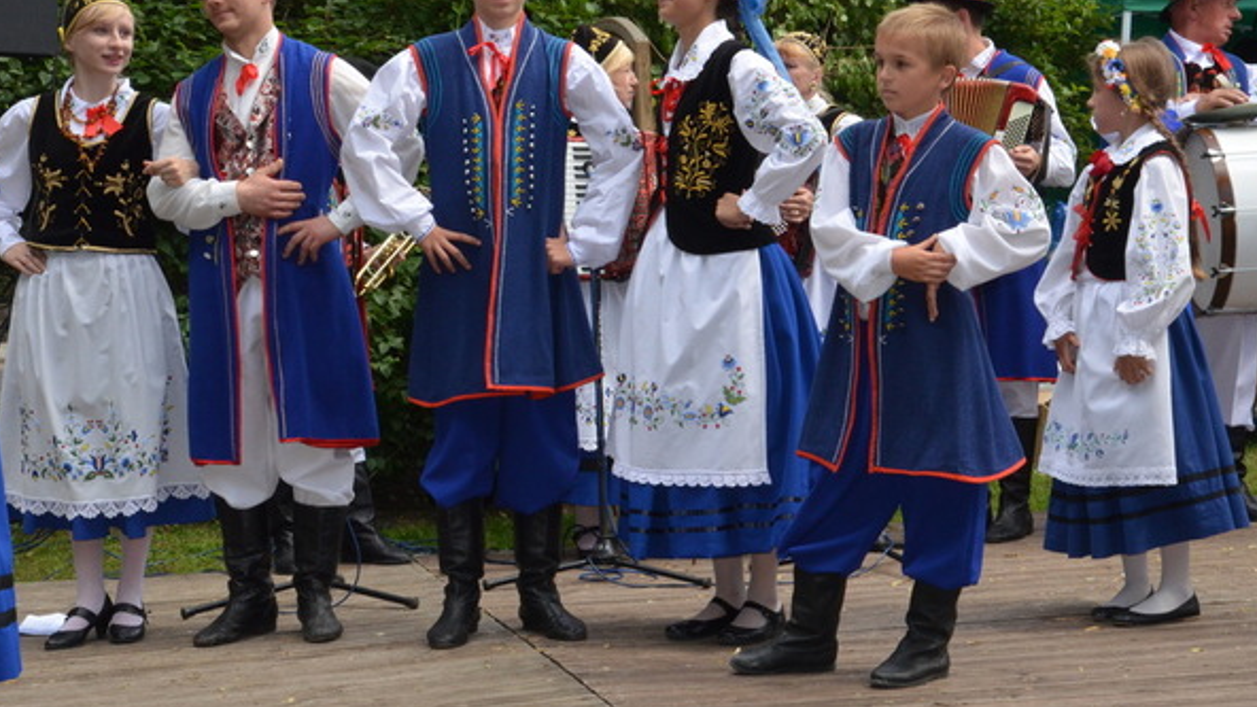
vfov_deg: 15.3
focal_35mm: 79
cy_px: 284
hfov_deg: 26.8
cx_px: 658
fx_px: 2633
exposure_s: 1/200
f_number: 18
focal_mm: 42
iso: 1250
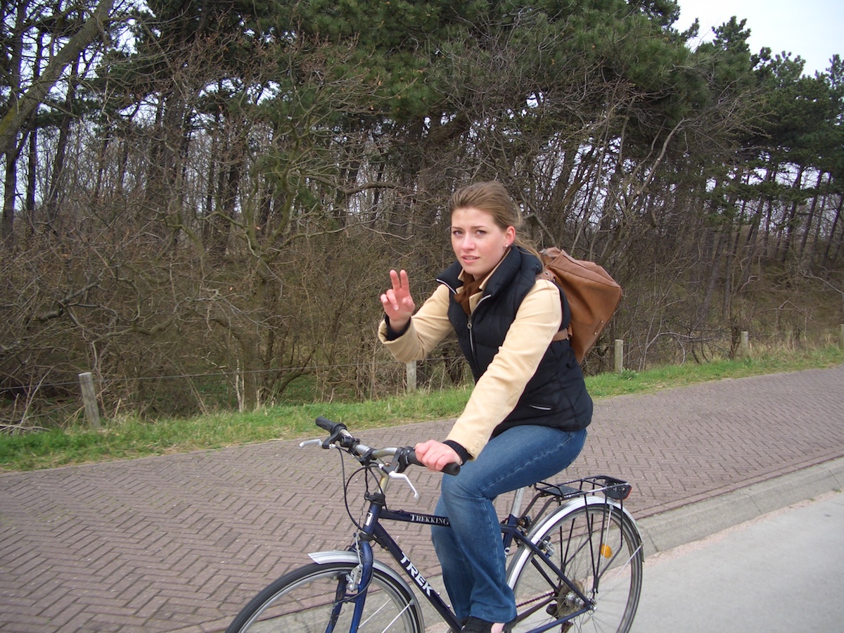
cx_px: 422
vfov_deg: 40.7
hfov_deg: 52.6
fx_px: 853
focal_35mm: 35
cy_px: 316
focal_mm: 5.8
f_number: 2.6
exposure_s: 1/250
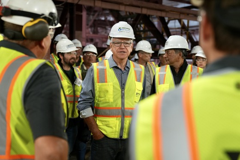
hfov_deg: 41.9
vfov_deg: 28.6
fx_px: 313
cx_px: 120
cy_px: 80
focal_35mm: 47
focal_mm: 47
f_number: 2.8
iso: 2000
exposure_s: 1/200
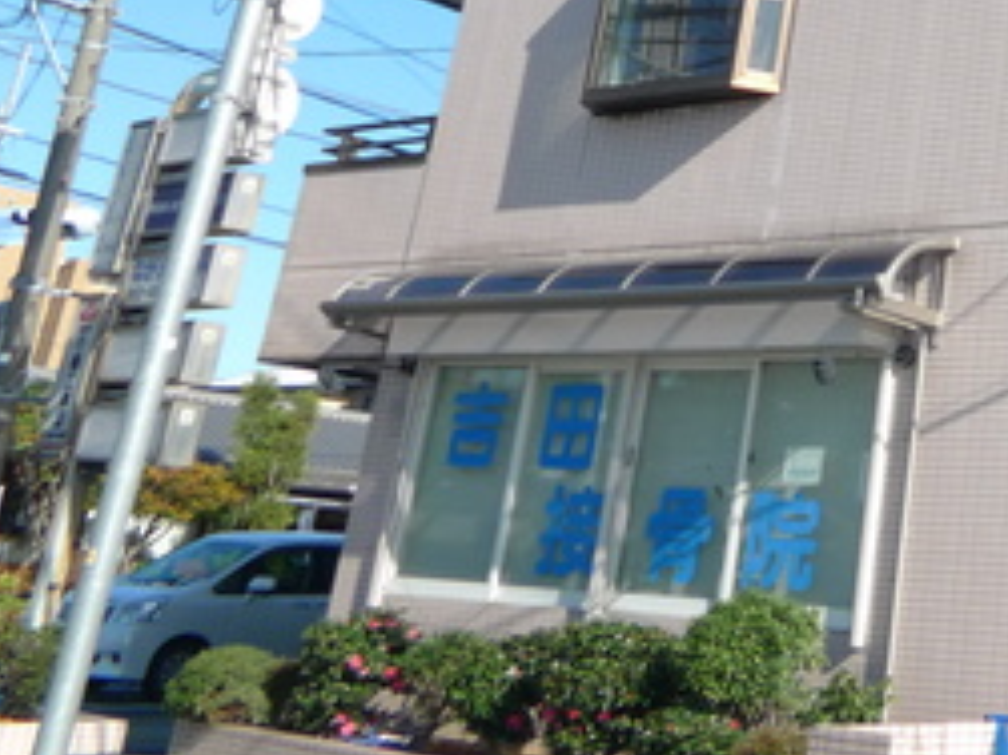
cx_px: 1293
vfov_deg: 17.6
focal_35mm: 78
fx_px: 2270
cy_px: -251
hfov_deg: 22.5
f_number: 4
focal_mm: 5.9
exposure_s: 1/500
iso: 100
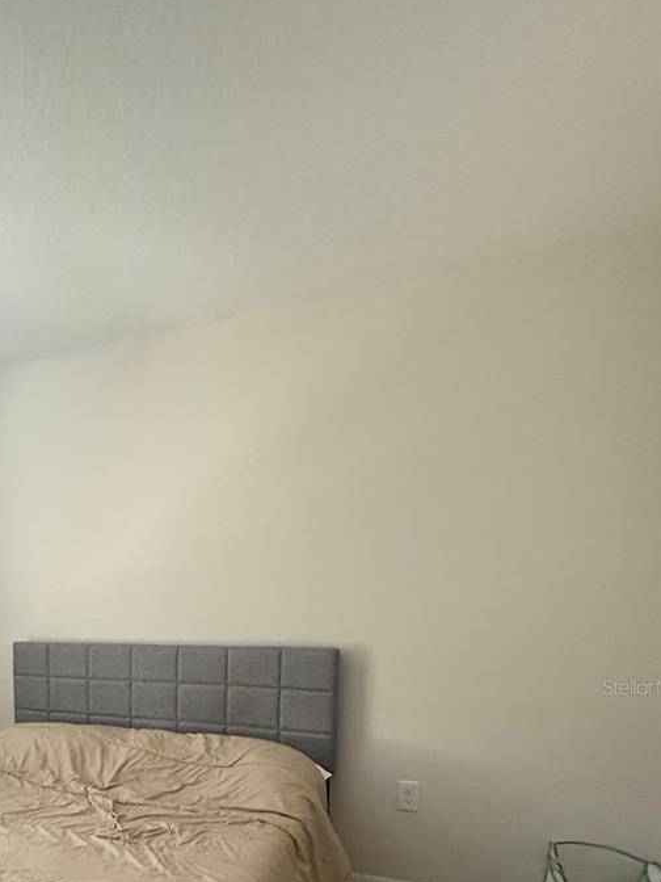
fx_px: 637
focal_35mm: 25
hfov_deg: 50.5
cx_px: 105
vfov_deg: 64.2
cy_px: 686
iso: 800
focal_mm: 2.22
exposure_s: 1/60
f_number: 2.2
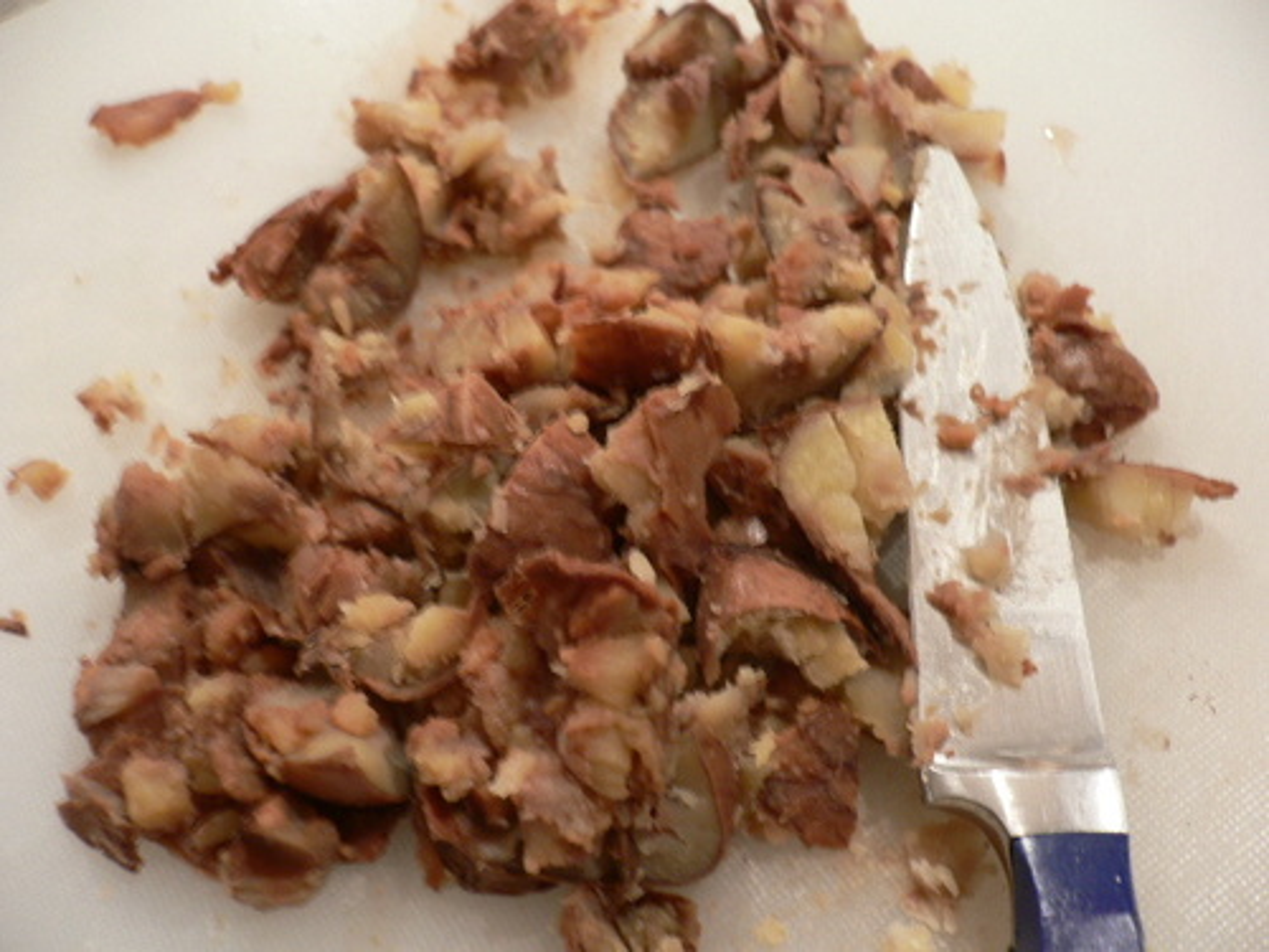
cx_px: 634
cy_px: 476
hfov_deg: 52.6
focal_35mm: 35
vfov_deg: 40.7
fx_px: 1283
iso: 100
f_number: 2.8
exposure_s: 1/8
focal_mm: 5.8
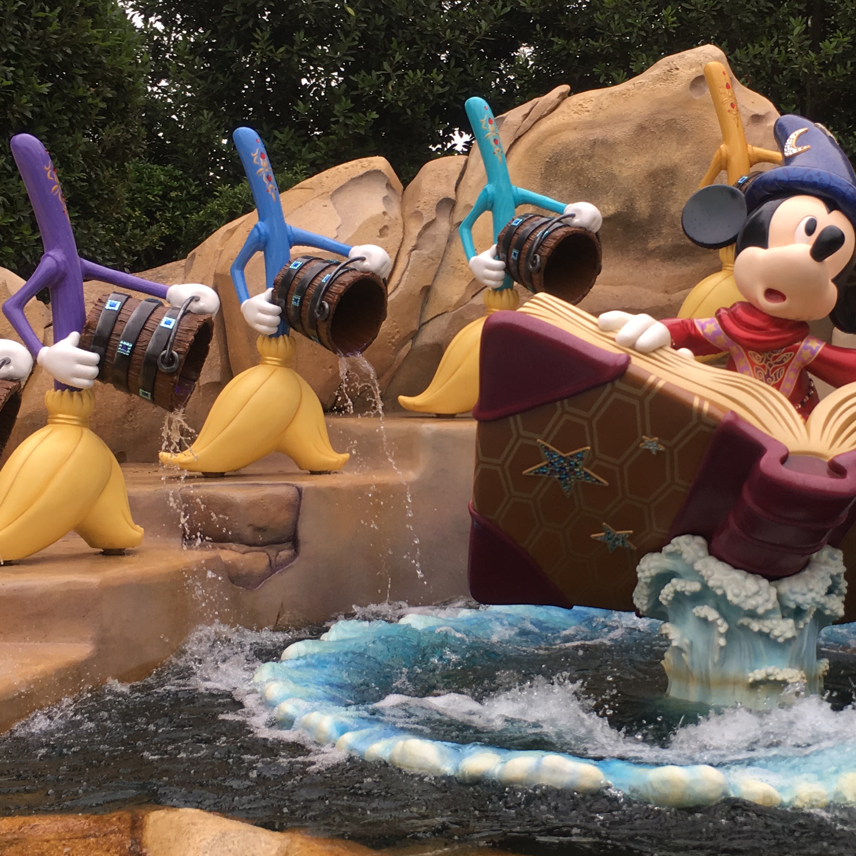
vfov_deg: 30.6
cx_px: 572
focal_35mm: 56
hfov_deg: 30.3
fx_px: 1567
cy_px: 405
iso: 25
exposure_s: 1/519
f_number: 2.2
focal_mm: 4.15
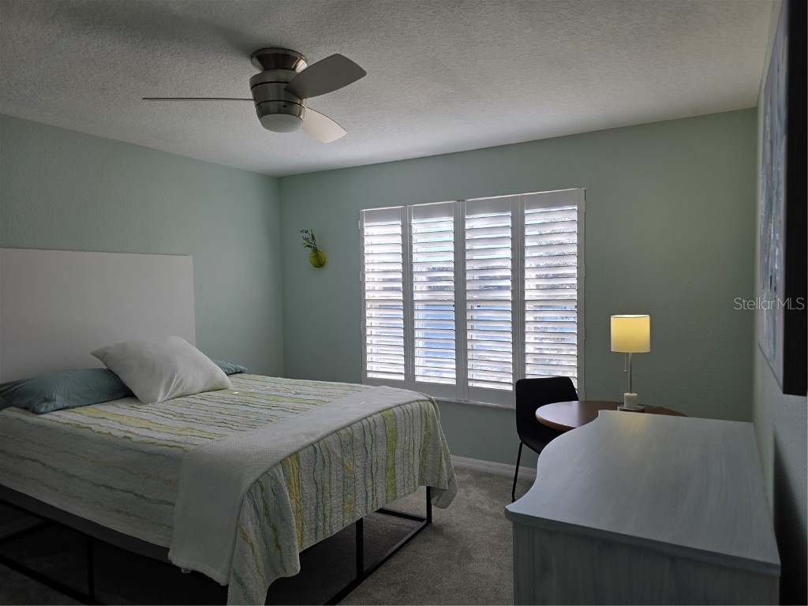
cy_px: 303
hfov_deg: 73.9
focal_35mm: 23
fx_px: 537
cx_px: 404
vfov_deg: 58.9
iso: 50
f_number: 1.7
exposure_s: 1/359
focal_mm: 6.3
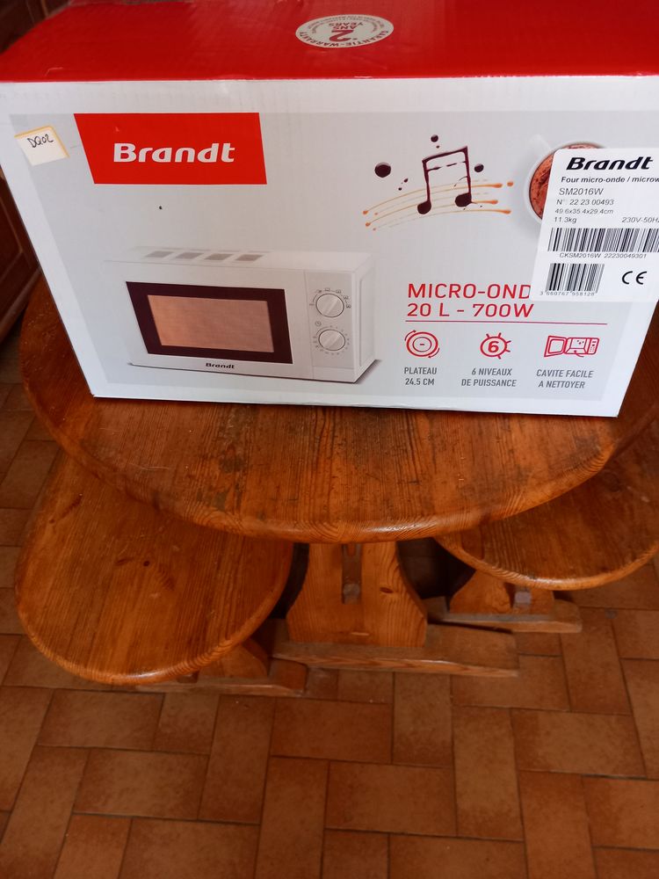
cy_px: 440
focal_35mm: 27
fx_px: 685
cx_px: 330
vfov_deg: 65.3
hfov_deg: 51.4
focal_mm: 4
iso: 640
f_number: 1.8
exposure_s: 1/20
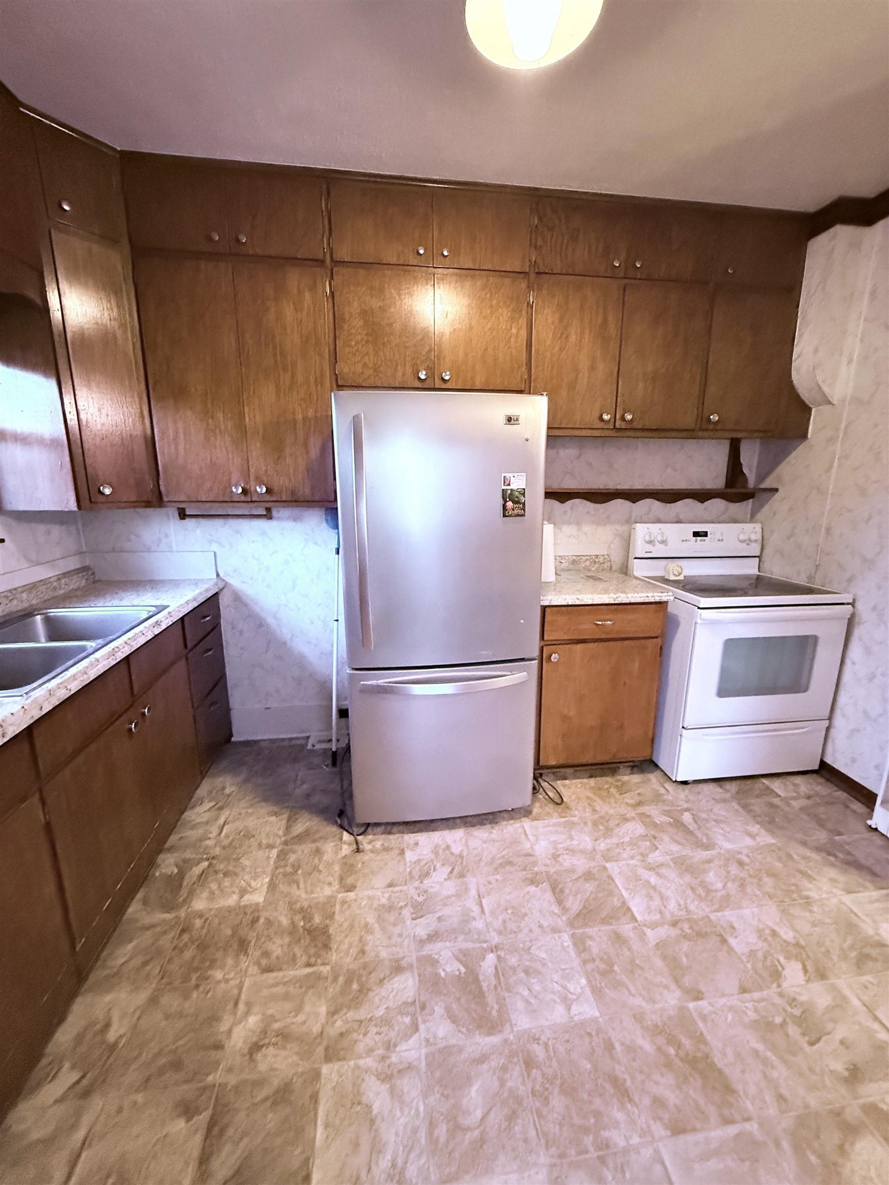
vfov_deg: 102.1
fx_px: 479
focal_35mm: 14
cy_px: 592
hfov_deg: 85.7
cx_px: 444
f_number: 2.2
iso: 1000
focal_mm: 2.22
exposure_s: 1/60
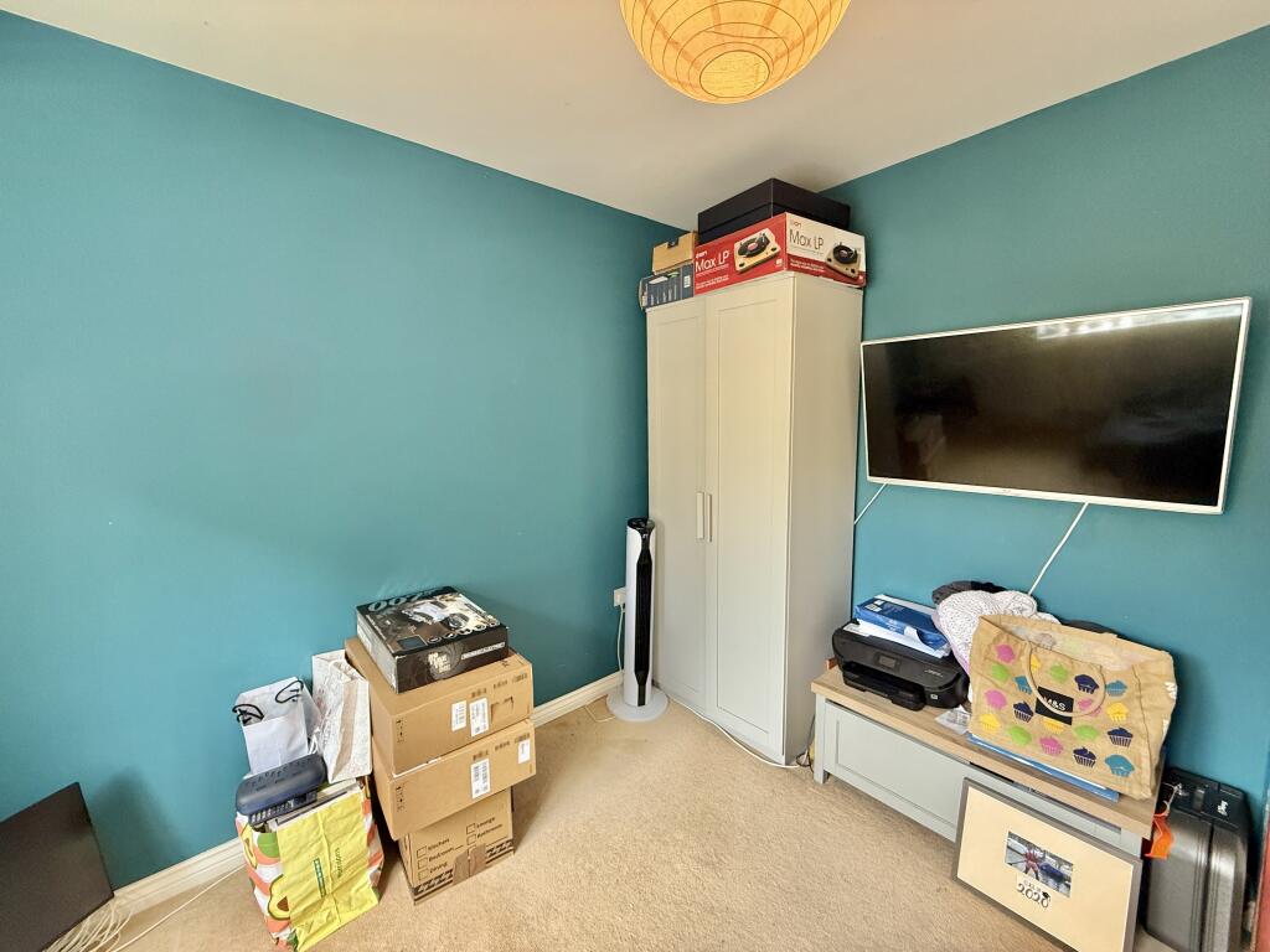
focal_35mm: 14
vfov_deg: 85.7
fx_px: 514
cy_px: 476
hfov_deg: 102.1
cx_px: 635
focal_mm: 2.22
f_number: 2.2
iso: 320
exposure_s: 1/67
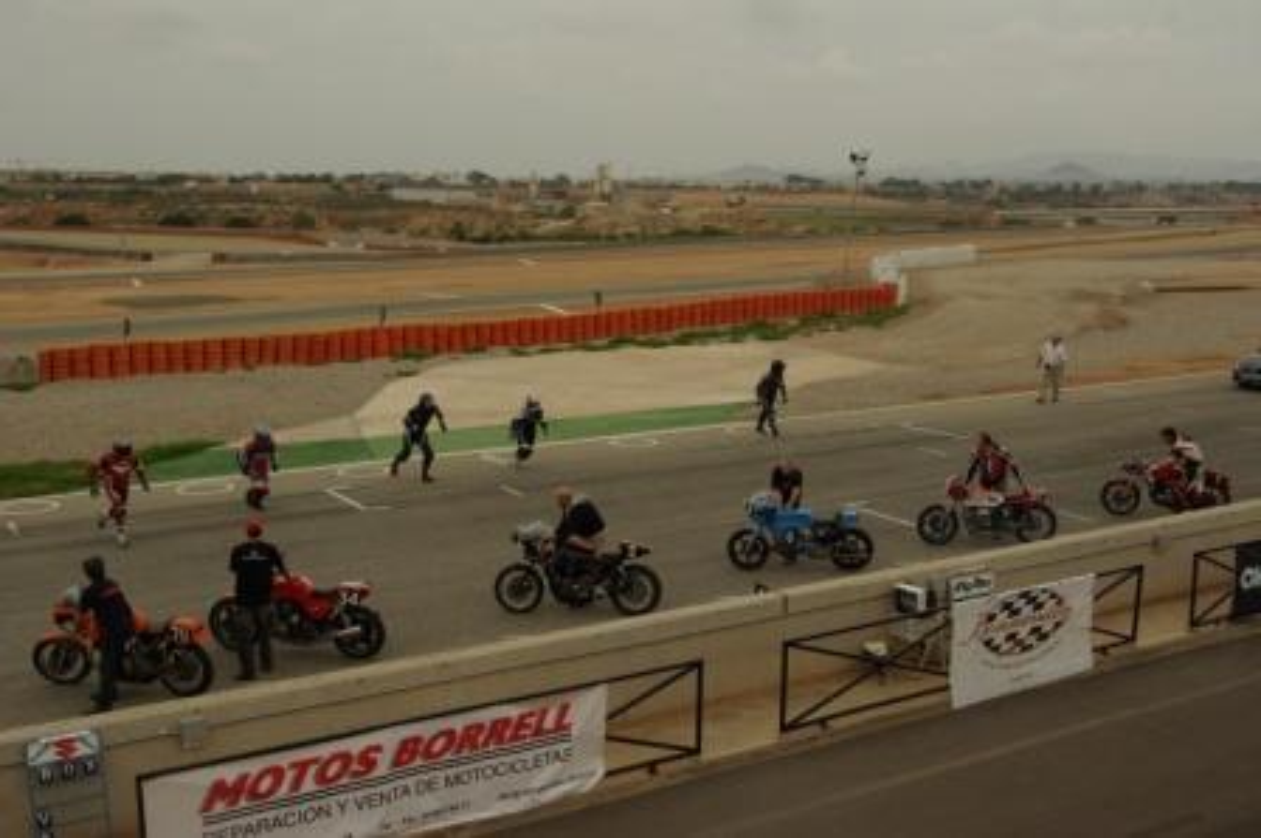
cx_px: 630
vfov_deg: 34.2
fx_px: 1365
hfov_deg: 49.6
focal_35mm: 39
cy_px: 419
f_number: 8
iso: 100
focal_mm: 26
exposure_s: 1/180
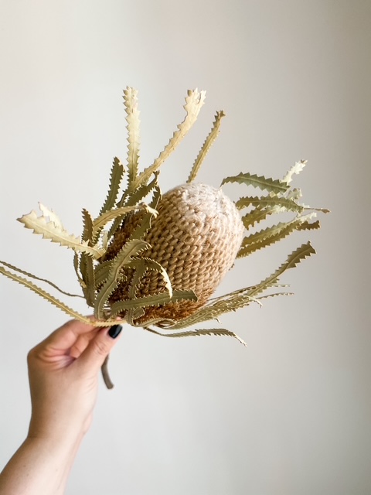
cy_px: 248
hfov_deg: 53.1
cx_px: 186
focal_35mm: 26
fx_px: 372
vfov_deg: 67.3
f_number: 1.8
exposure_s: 1/60
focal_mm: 4.25
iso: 200
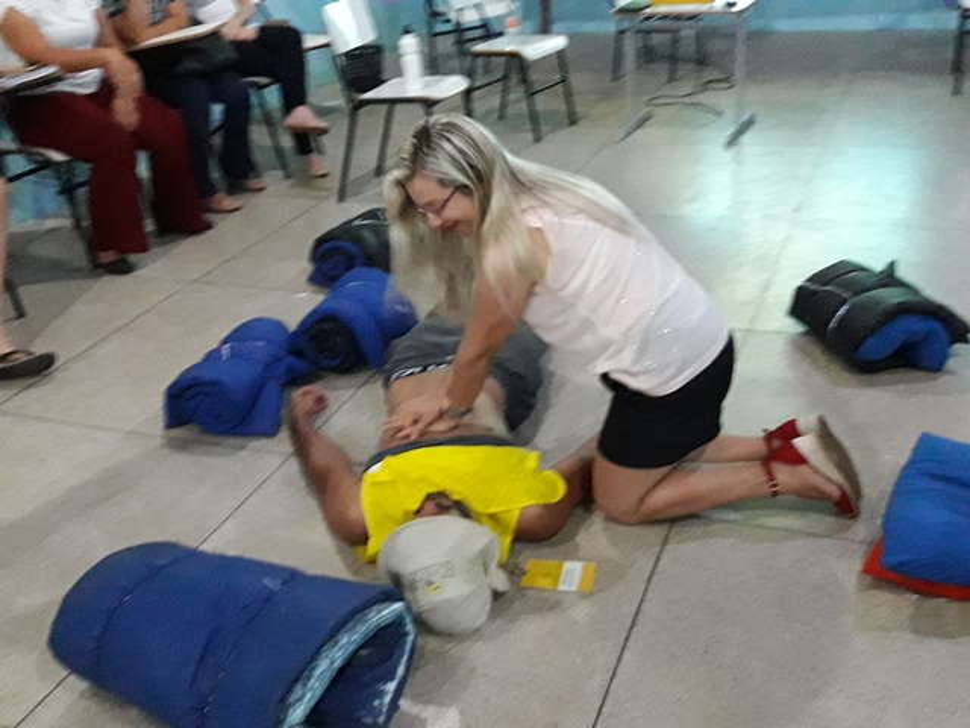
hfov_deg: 63.4
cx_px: 485
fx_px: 785
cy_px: 364
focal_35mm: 28
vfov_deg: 49.7
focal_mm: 3.7
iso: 640
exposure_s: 1/20
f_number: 1.9
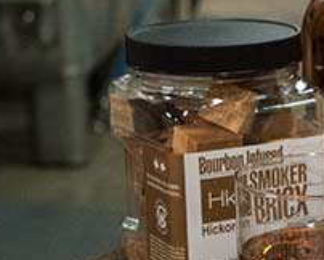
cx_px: 525
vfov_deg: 13.3
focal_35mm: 115
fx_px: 1104
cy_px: 219
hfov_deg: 15.1
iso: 1250
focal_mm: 32
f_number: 5.6
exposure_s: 1/160
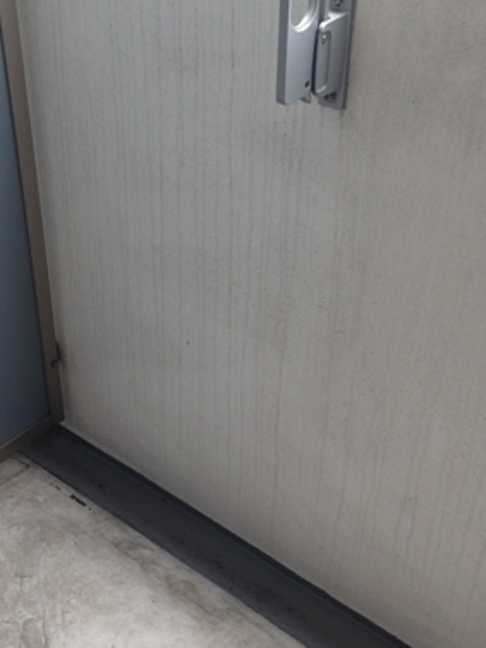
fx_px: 1048
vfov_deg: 34.2
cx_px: 151
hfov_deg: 25.9
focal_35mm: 56
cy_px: 407
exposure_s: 1/128
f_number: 2.4
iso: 50
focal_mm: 4.12
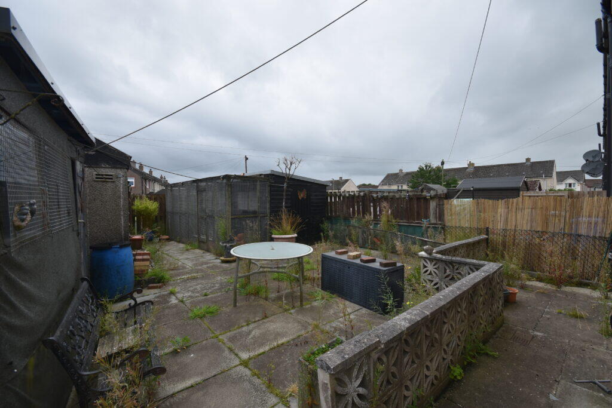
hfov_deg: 100.4
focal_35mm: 15
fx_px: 255
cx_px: 306
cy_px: 204
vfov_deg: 77.3
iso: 200
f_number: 9
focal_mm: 10
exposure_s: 1/320
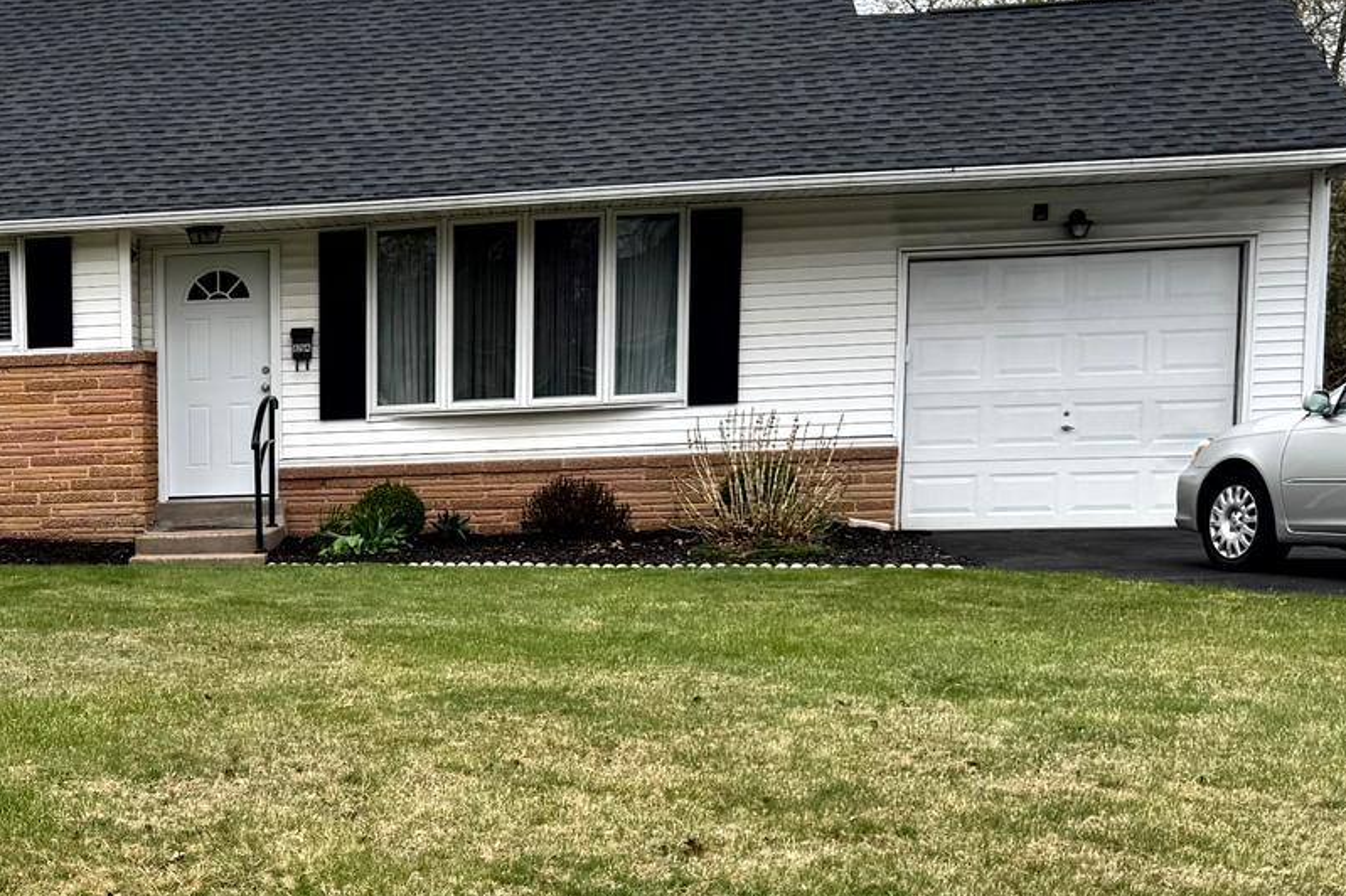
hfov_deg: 29.3
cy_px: 827
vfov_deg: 20.7
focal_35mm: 64
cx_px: -4
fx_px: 2392
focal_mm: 6.76
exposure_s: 1/832
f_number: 1.78
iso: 80
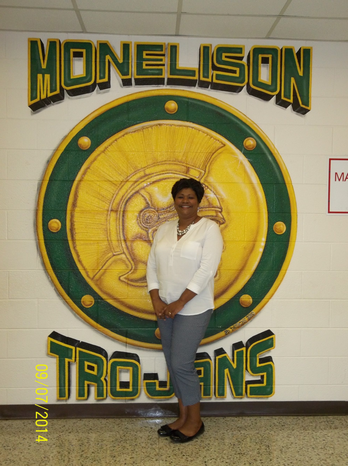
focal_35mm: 37
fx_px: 497
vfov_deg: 50.2
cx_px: 174
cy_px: 233
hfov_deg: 38.6
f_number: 4
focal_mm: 6.6
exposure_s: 1/40
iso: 250
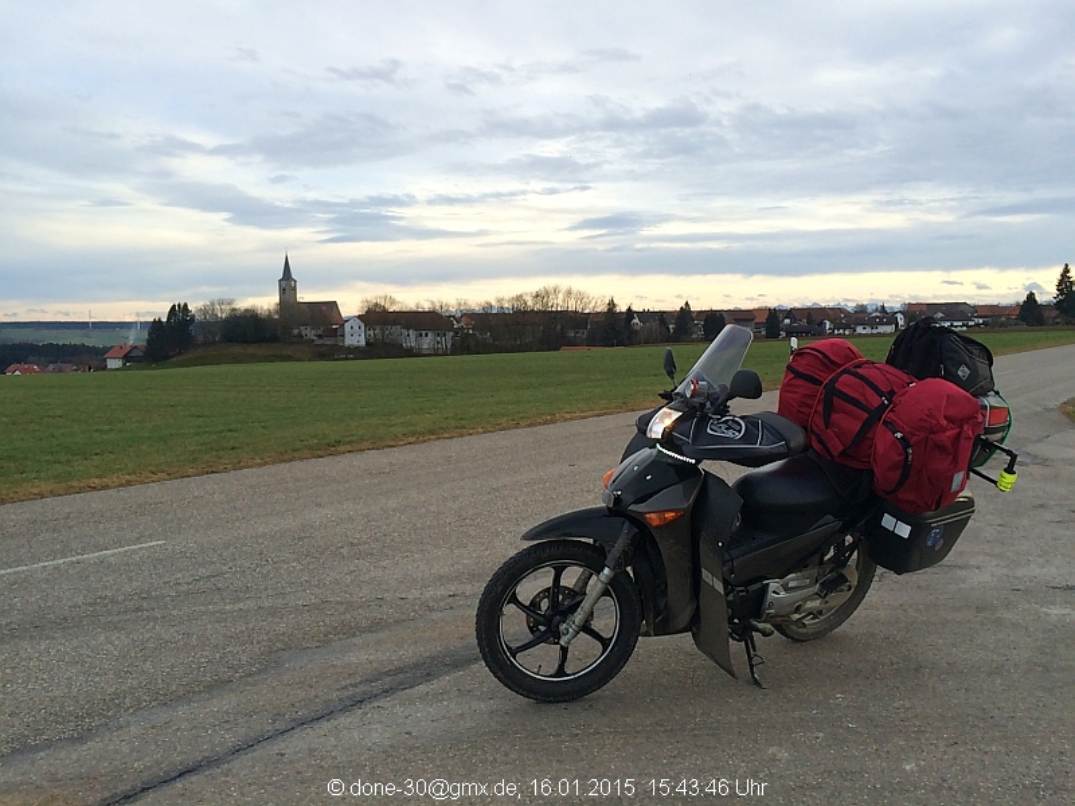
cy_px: 403
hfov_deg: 61.7
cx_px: 538
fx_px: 901
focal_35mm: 29
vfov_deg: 48.2
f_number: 2.2
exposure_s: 1/403
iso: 32
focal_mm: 4.15
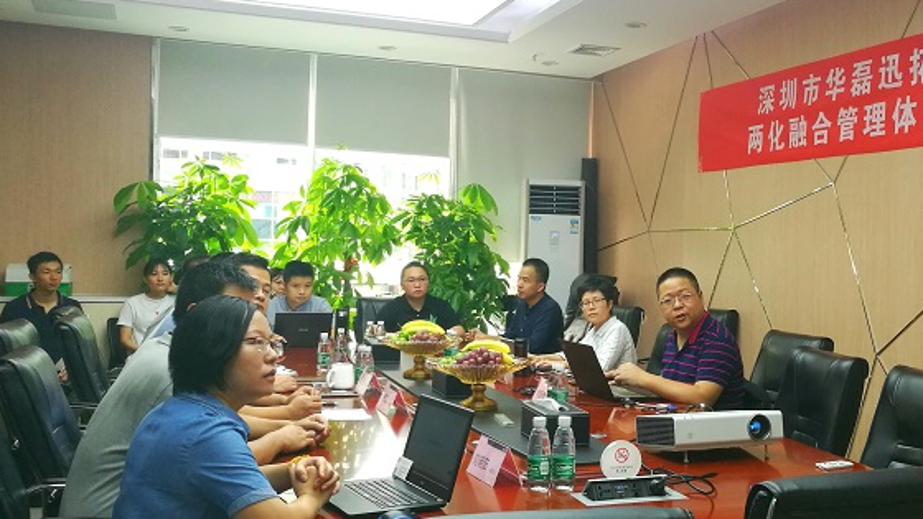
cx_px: 626
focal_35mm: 42
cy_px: 264
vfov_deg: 28.3
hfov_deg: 47.5
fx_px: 1028
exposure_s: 1/50
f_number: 2.2
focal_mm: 4.5
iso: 160
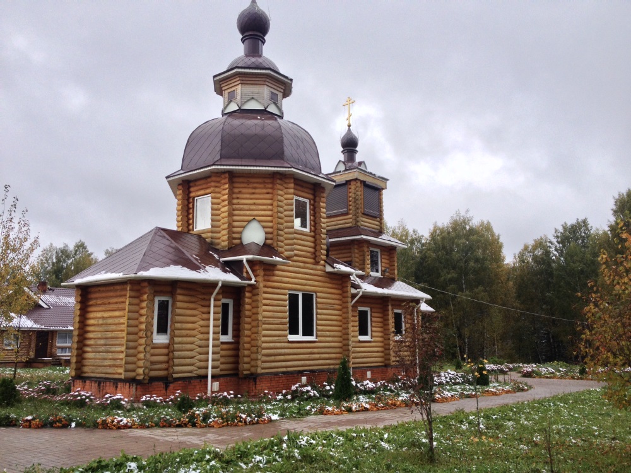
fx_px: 638
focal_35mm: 35
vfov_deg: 40.7
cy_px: 236
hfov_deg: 52.6
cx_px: 316
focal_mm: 4.28
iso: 50
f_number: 2.4
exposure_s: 1/649
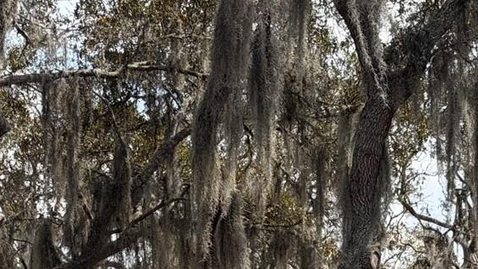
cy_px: 421
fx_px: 1888
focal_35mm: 149
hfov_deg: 14.4
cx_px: 339
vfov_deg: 8.0
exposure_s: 1/3534
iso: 64
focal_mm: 6.76
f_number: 1.78
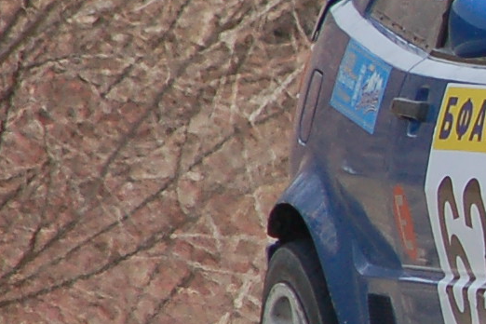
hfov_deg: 1.2
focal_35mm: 1727
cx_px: 1212
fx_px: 23313
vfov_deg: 0.8
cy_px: 172
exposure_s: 1/1000
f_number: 5.6
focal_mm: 200
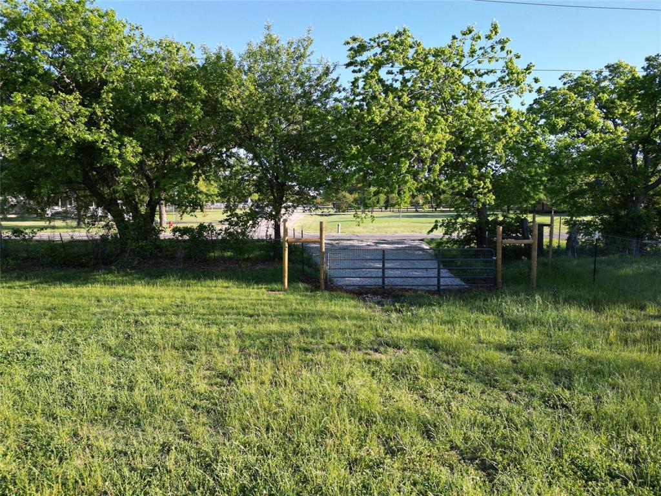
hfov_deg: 71.6
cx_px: 330
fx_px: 458
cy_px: 248
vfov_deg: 56.8
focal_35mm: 24
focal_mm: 6.72
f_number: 1.7
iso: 110
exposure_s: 1/1000
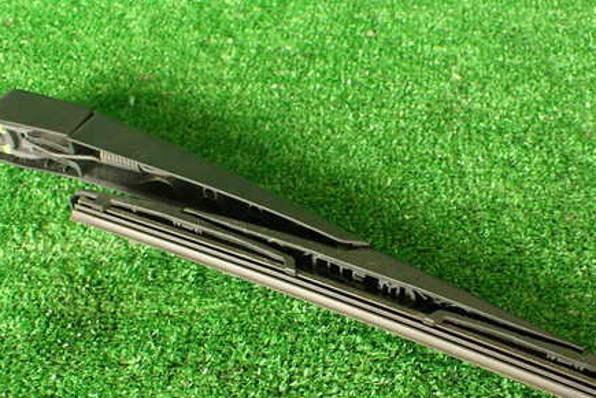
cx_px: 343
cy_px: 277
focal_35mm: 43
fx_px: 712
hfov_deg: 45.3
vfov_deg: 30.9
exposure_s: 1/60
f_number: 2.3
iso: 125
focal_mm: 5.4
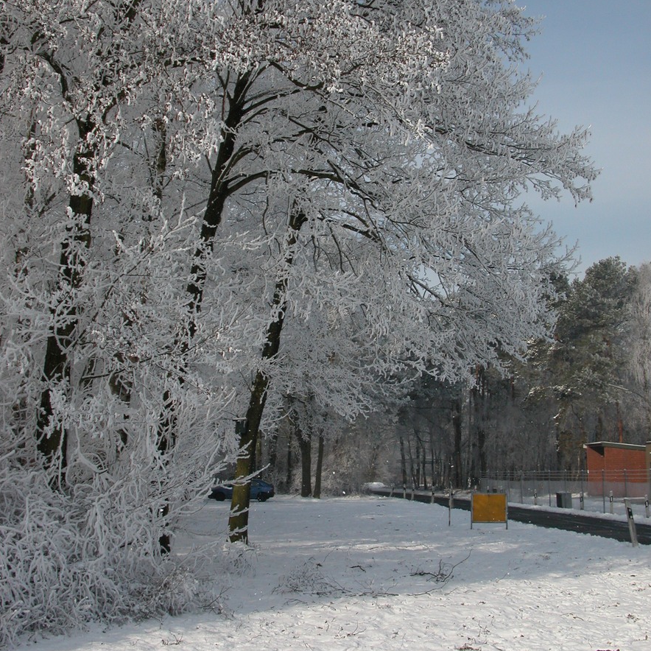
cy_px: 294
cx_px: 326
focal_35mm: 42
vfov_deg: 40.0
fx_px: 894
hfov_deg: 40.0
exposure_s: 1/1066
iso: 100
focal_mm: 8.9
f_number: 5
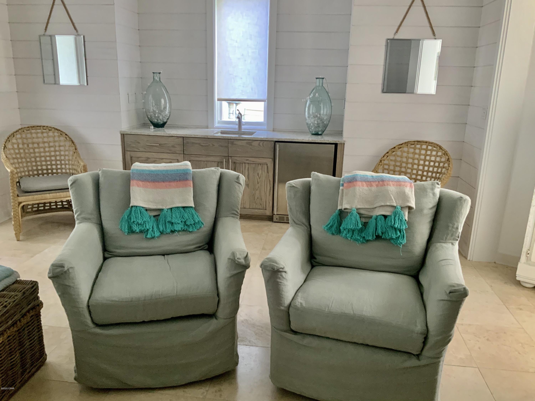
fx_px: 448
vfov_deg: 48.2
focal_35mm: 29
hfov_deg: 61.7
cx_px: 268
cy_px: 200
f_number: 1.8
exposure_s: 1/60
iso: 200
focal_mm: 3
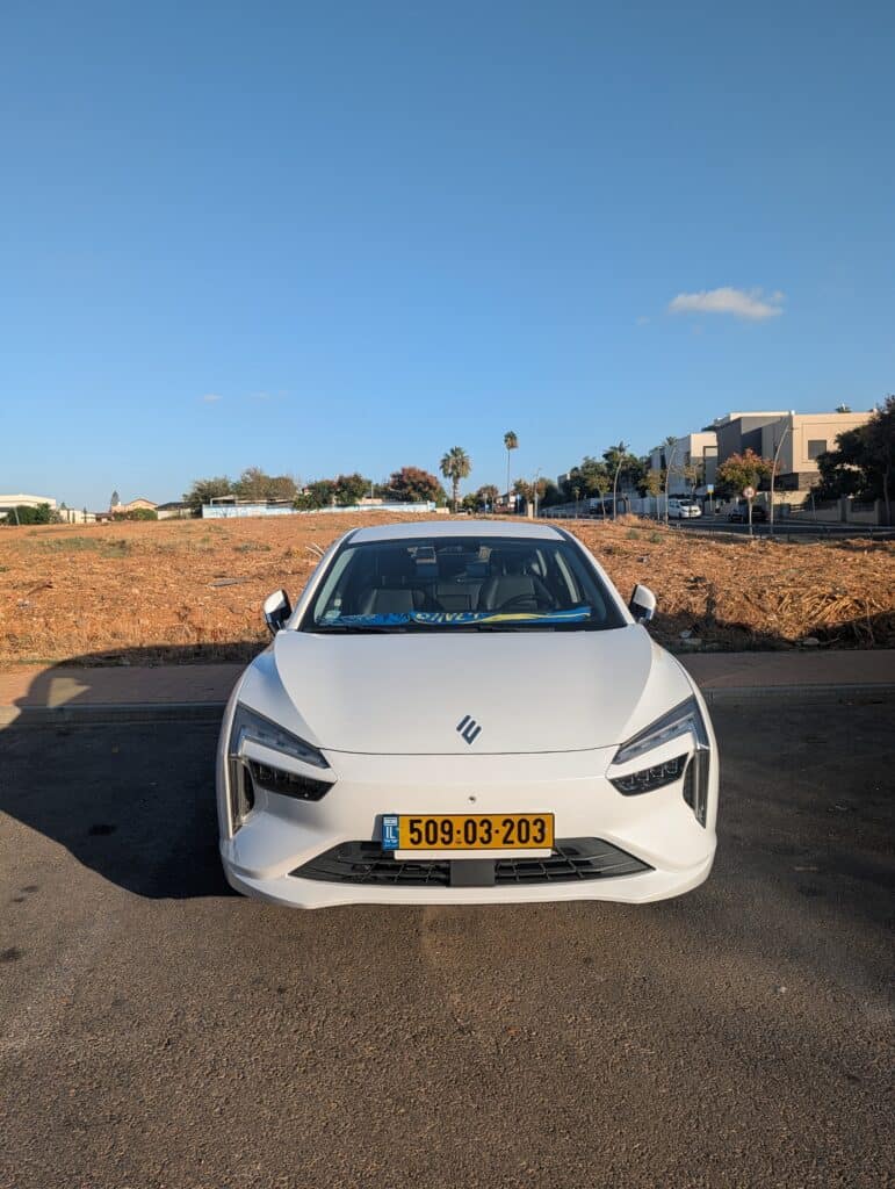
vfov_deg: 71.5
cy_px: 594
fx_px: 825
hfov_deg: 56.9
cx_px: 448
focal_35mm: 24
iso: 20
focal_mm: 6.9
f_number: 1.68
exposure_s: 1/1095
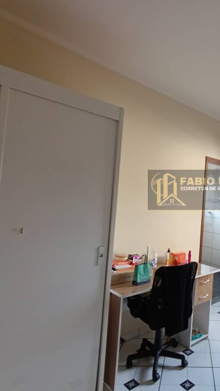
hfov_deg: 42.2
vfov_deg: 76.3
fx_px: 249
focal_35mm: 24
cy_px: 191
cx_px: 212
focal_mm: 1.65
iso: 400
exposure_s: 1/40
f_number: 2.2
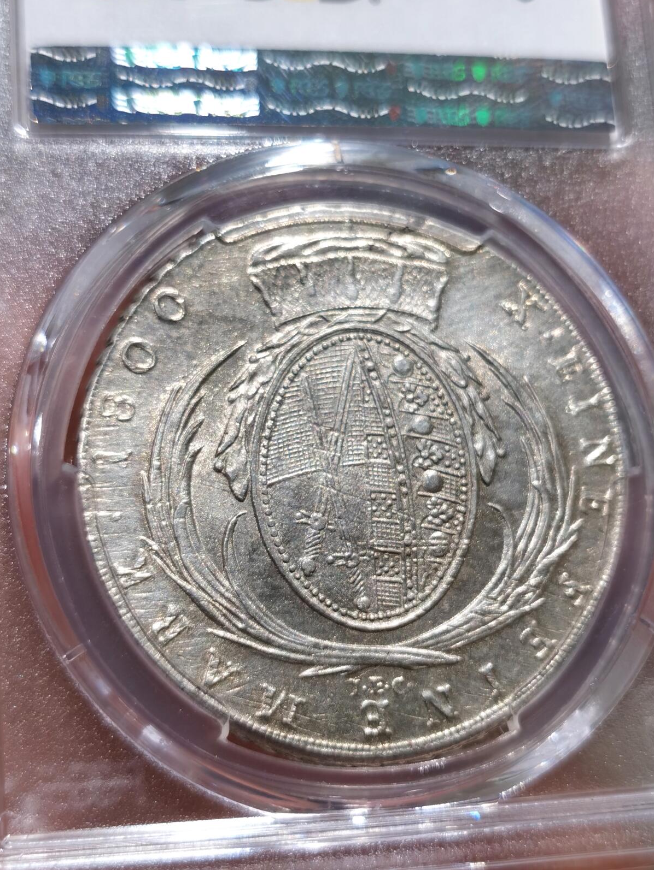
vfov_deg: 31.7
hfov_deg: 24.0
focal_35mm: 61
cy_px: 427
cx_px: 356
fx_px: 1536
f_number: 16
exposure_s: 1/100
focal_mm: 5.56
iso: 64
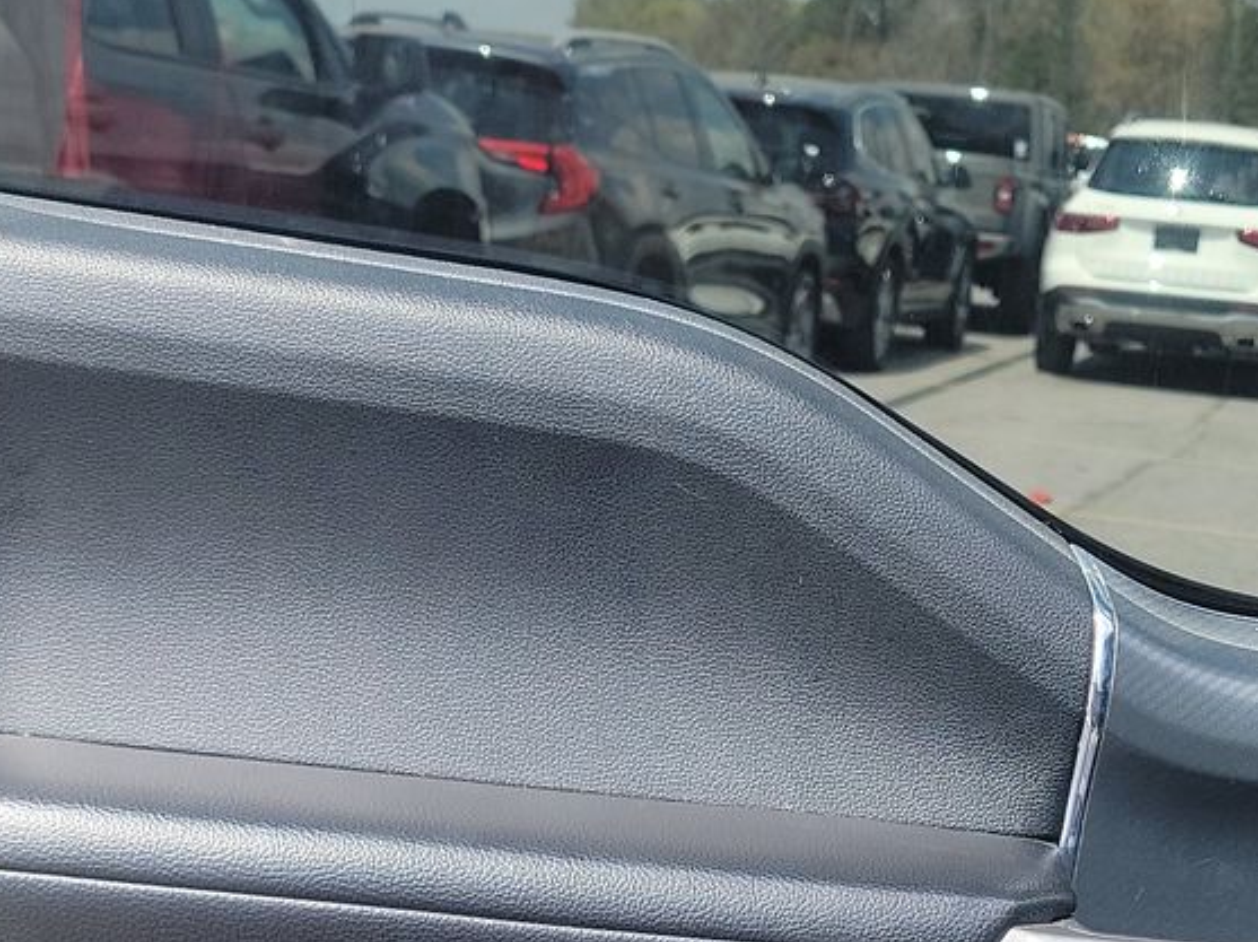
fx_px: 2506
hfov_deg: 28.1
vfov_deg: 19.7
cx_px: 732
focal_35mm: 69
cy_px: 1200
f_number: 1.8
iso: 50
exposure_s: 1/289
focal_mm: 6.7
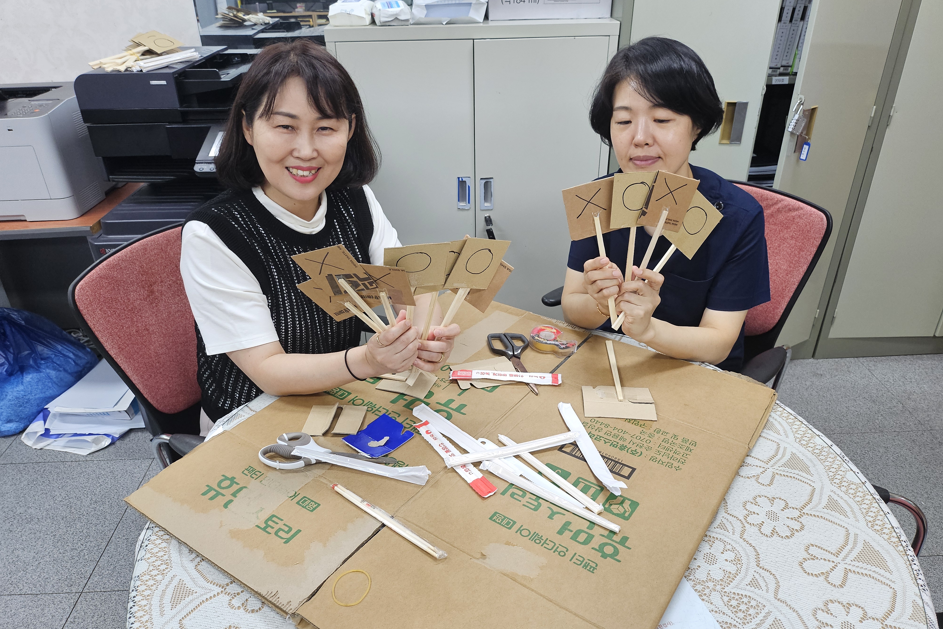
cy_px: 329
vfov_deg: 51.3
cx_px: 471
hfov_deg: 71.5
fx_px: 655
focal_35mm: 25
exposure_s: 1/120
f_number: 1.8
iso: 250
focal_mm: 5
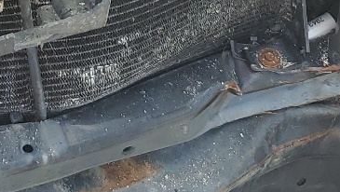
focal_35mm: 124
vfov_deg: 9.4
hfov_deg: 16.8
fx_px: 1119
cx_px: -19
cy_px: -144
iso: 50
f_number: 1.5
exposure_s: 1/769
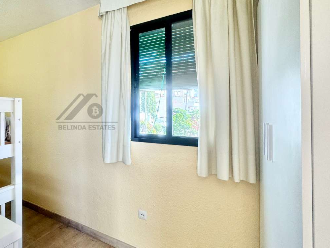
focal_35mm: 21
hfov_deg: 74.0
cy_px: 111
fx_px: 200
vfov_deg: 63.3
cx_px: 87
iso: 100
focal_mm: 2.22
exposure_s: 1/100
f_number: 2.2
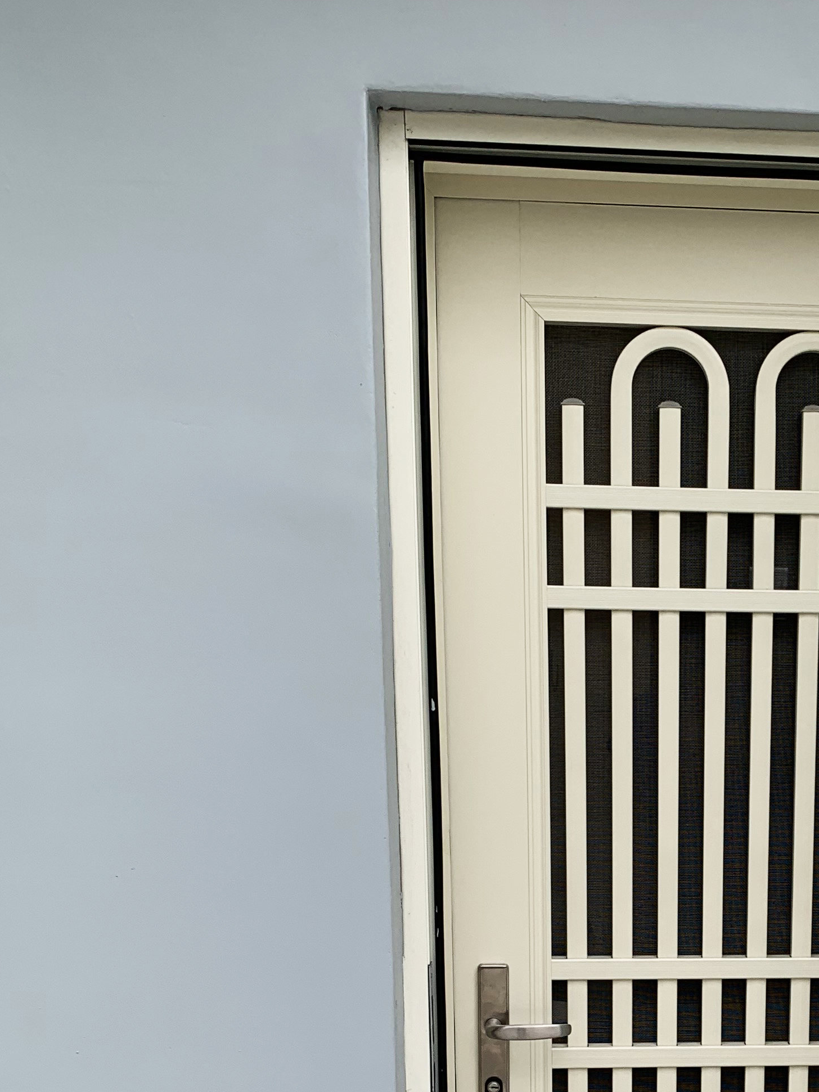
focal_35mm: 54
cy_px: 991
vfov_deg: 33.6
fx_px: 1703
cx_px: 726
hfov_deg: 26.2
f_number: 1.8
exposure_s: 1/461
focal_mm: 4.25
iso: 25
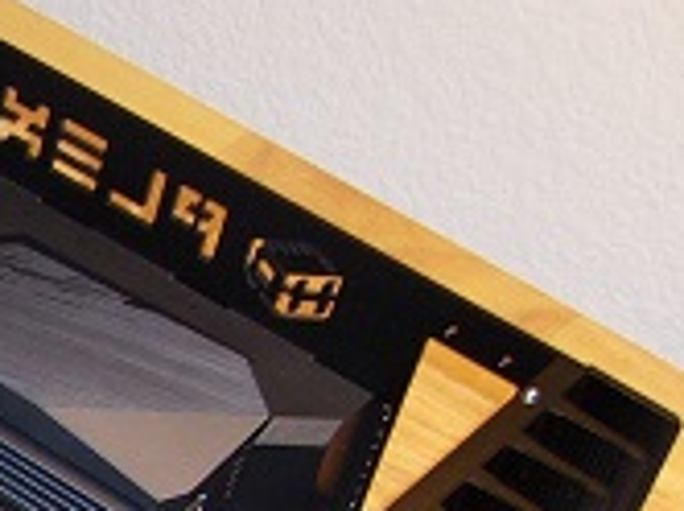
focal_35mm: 135
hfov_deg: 13.0
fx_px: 2664
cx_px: -614
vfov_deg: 10.8
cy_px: 610
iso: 100
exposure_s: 1/30
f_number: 2.8
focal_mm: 5.8
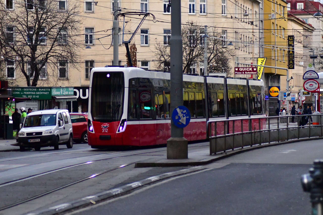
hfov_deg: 13.7
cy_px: 108
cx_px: 162
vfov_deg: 9.1
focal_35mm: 150
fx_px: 1346
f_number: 4
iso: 10000
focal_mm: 100
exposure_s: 1/8000
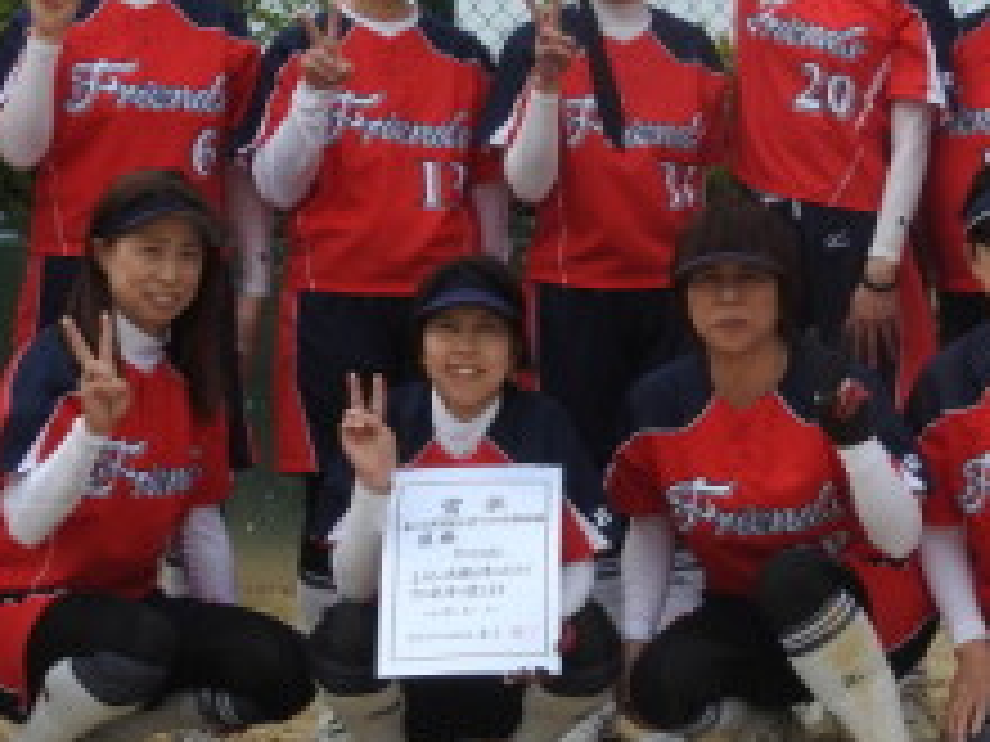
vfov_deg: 13.6
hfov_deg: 18.0
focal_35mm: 109
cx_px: 585
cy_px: 396
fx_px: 3117
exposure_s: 1/800
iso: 100
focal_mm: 7.2
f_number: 3.8
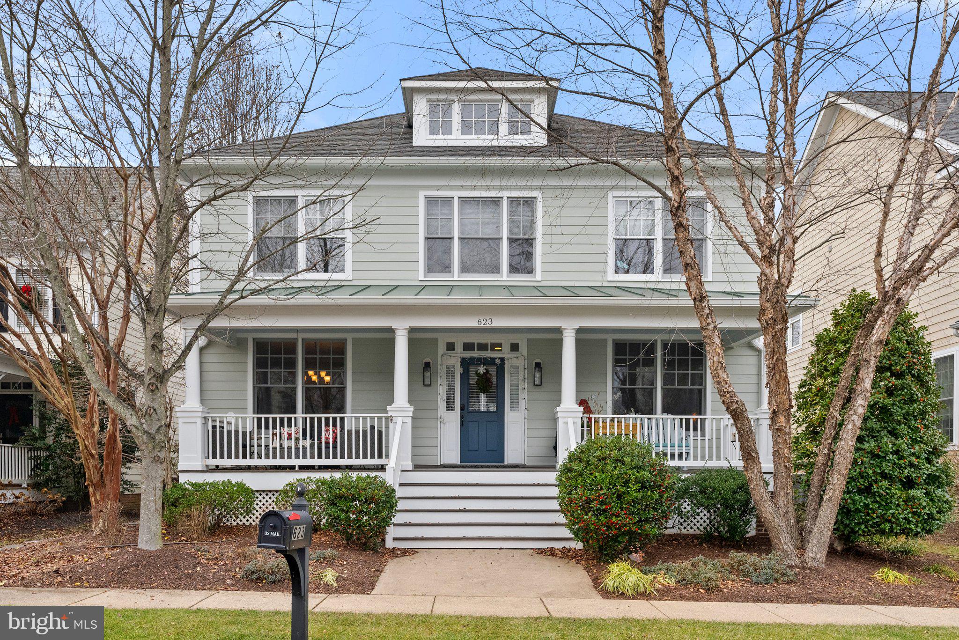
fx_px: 719
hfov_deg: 67.4
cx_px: 480
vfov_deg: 48.0
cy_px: 320
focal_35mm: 27
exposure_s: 1/200
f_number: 10
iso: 640
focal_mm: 27
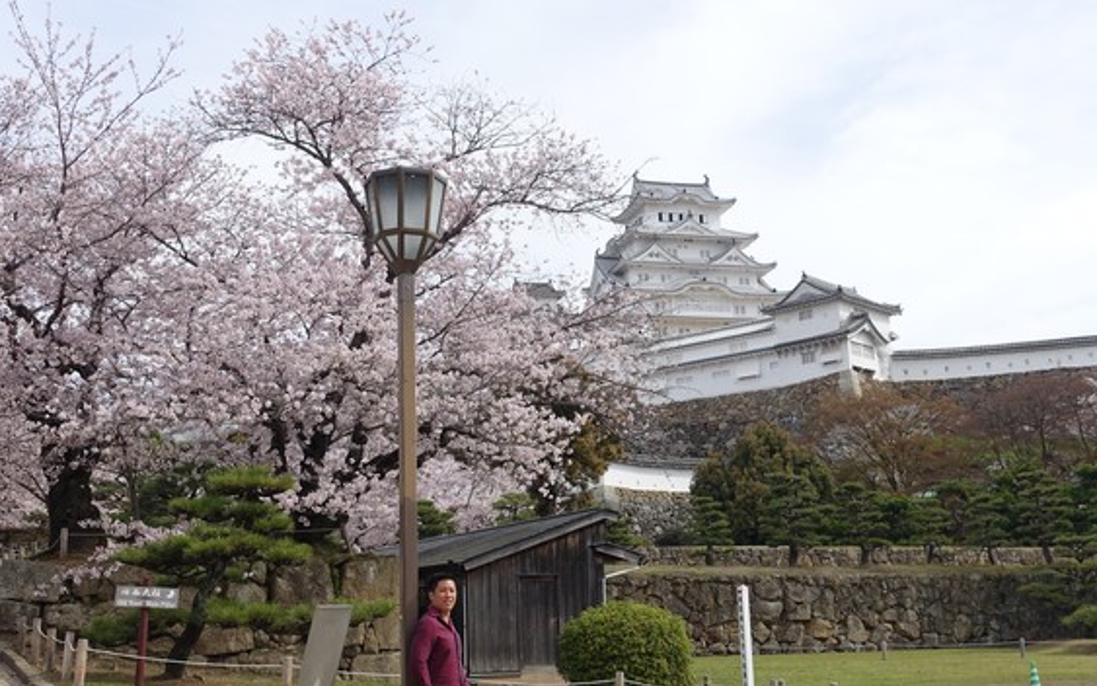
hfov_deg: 46.2
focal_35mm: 43
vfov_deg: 29.8
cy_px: 390
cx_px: 512
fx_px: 1286
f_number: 5.6
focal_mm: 12.06
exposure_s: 1/320
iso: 125
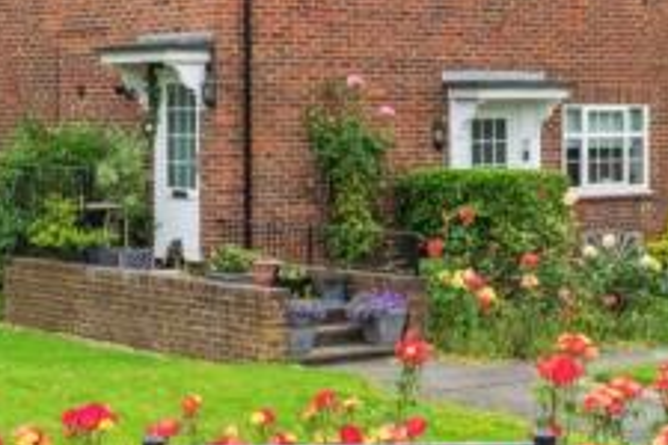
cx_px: 463
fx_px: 1726
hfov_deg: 21.8
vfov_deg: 14.6
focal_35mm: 93
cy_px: 88
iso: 6400
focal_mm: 32
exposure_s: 1/2500
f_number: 10
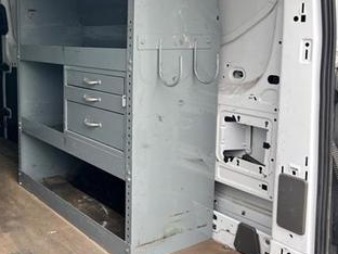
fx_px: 410
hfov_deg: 43.5
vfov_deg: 34.1
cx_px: 90
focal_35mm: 42
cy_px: 92
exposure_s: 1/131
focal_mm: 5.7
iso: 32
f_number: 1.5
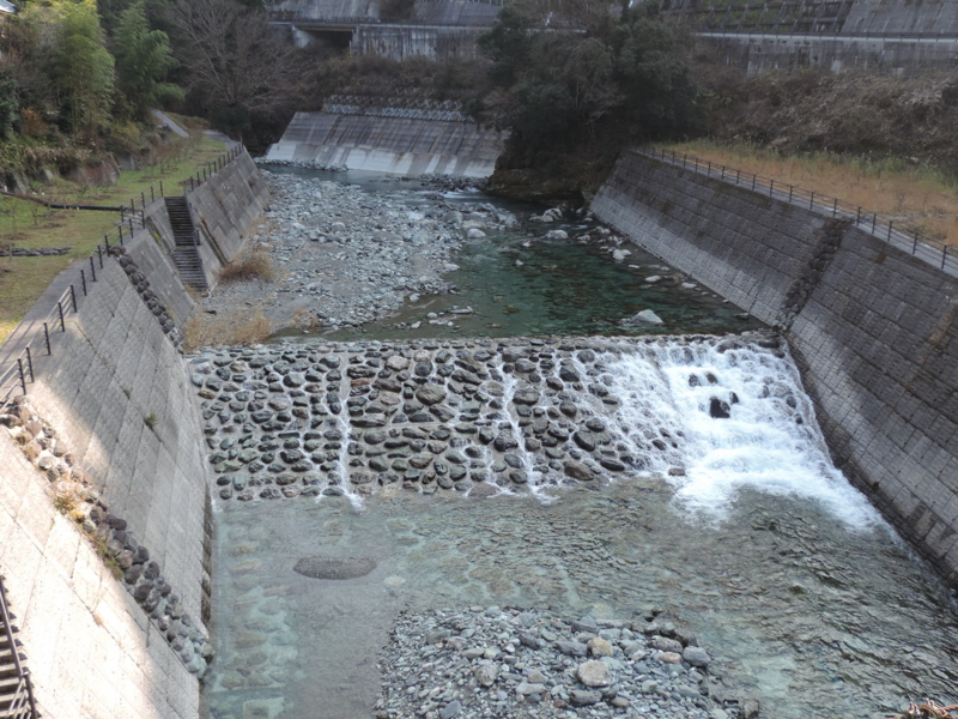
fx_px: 913
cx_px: 479
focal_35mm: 33
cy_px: 360
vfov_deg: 42.9
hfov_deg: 55.4
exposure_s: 1/160
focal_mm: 5.8
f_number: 3.2
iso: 80
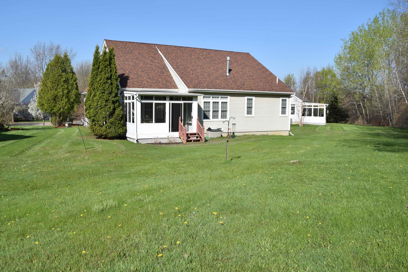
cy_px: 135
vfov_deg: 45.0
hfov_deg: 63.6
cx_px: 190
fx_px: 329
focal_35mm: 29
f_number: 7.1
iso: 200
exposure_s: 1/1000
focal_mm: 18
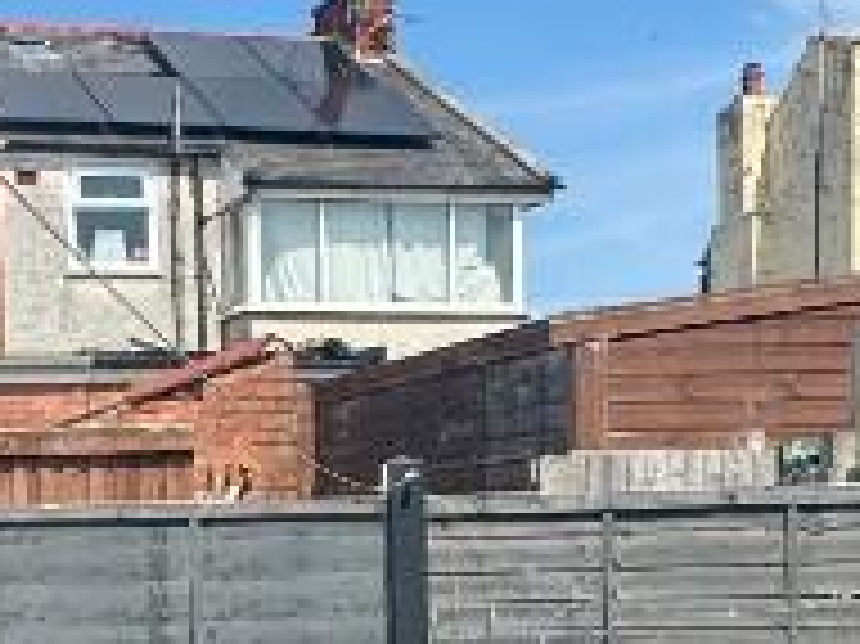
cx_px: 117
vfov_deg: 18.9
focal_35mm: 75
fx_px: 1862
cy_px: 689
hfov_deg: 25.3
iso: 40
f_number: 2.2
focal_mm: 2.22
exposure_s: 1/1672
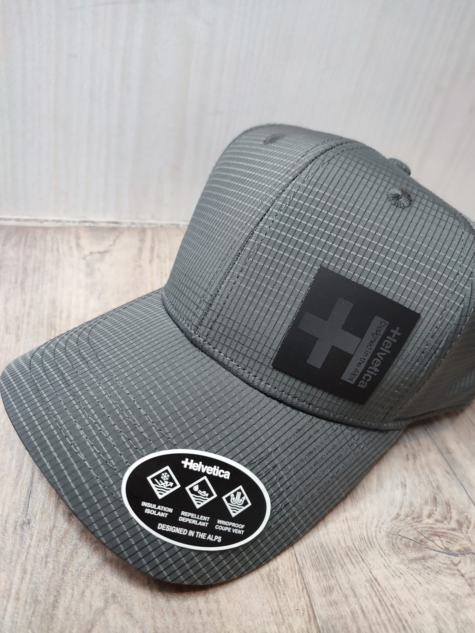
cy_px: 316
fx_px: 457
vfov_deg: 69.4
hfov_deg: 54.9
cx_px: 238
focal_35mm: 25
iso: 155
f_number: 1.9
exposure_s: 1/50
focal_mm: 6.04
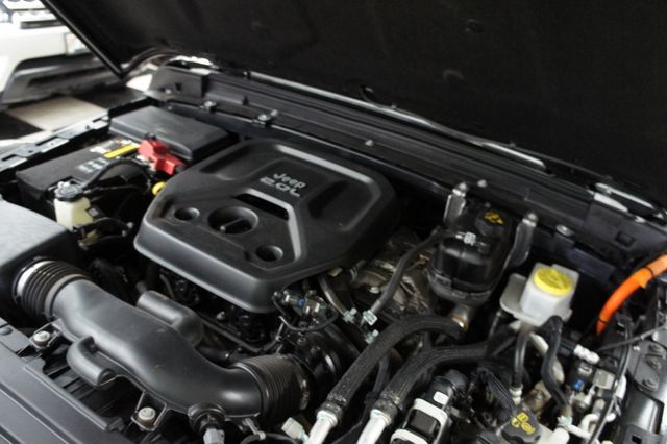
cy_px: 222
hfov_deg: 67.4
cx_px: 334
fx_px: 500
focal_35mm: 27
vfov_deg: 47.9
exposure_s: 1/20
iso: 1600
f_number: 3.5
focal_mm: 18
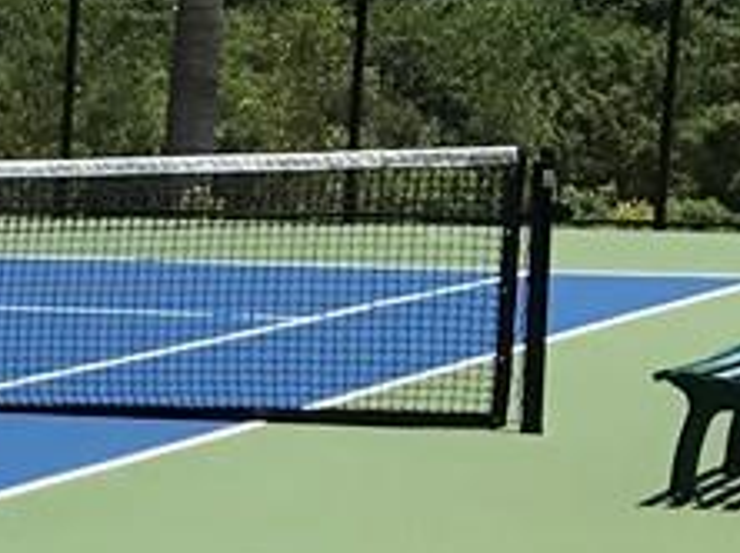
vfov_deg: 7.3
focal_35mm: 202
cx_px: -1387
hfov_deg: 8.4
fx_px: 4314
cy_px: 756
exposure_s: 1/2740
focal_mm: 3.99
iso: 20
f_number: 1.8
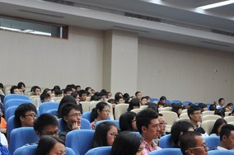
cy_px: 152
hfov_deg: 21.6
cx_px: 40
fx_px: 603
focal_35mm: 93
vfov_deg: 14.4
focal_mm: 22
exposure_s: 1/25
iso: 250
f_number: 3.8
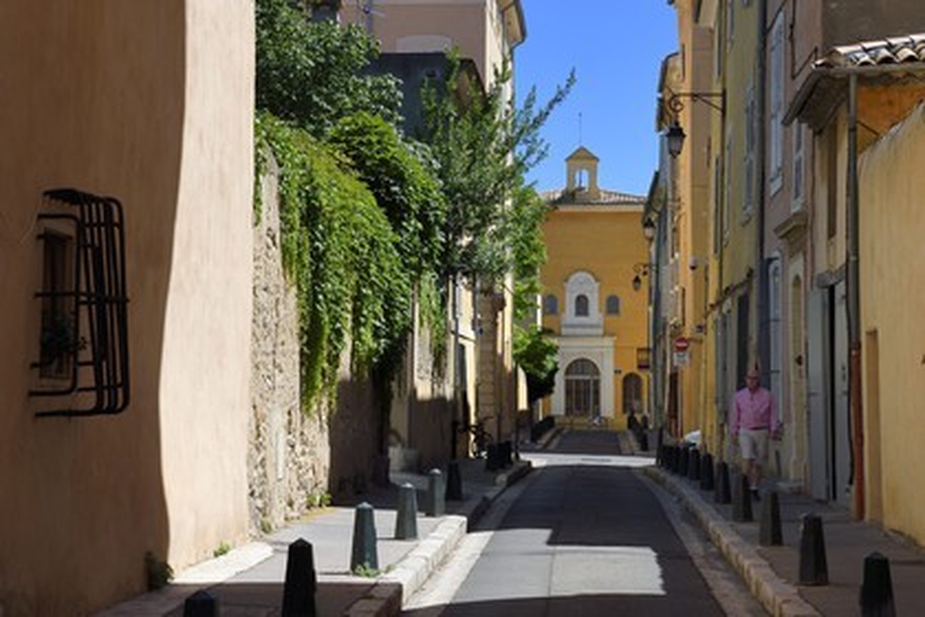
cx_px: 462
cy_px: 308
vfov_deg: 19.5
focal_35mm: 70
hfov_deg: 28.8
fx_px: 1798
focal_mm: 70
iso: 200
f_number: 14
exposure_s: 1/200
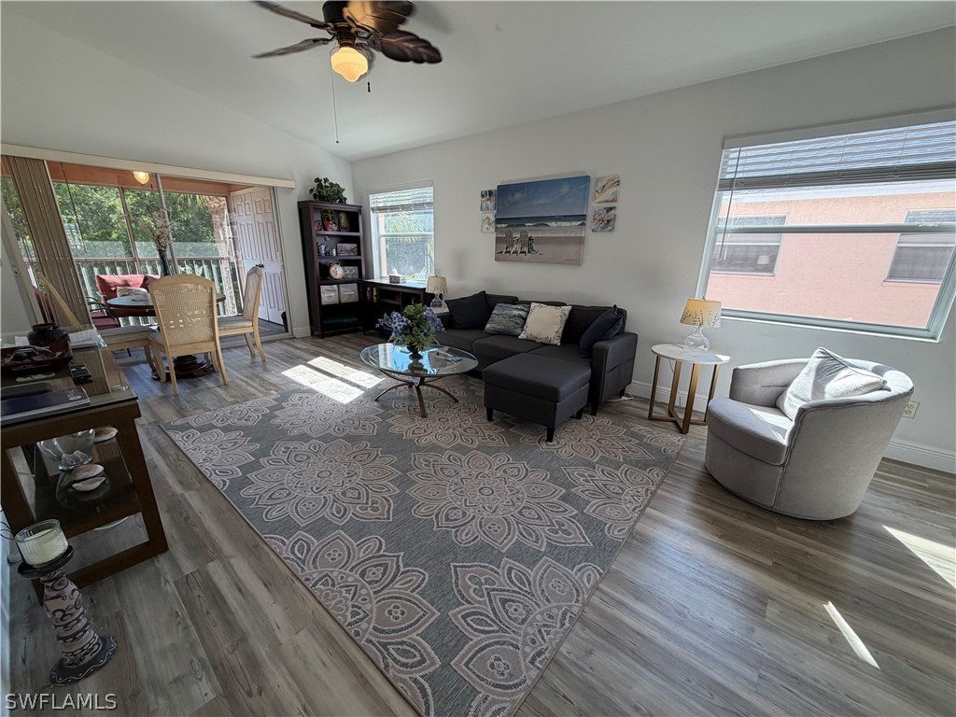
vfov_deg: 85.7
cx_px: 478
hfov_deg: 102.1
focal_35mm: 14
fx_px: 387
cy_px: 358
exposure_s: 1/120
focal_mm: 2.22
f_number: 2.2
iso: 50
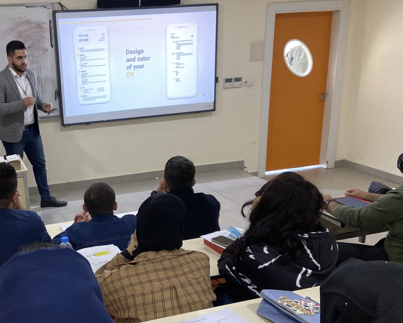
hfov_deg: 44.1
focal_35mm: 40
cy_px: 189
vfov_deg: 37.2
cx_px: 96
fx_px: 477
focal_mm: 4.25
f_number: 1.8
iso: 250
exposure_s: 1/50
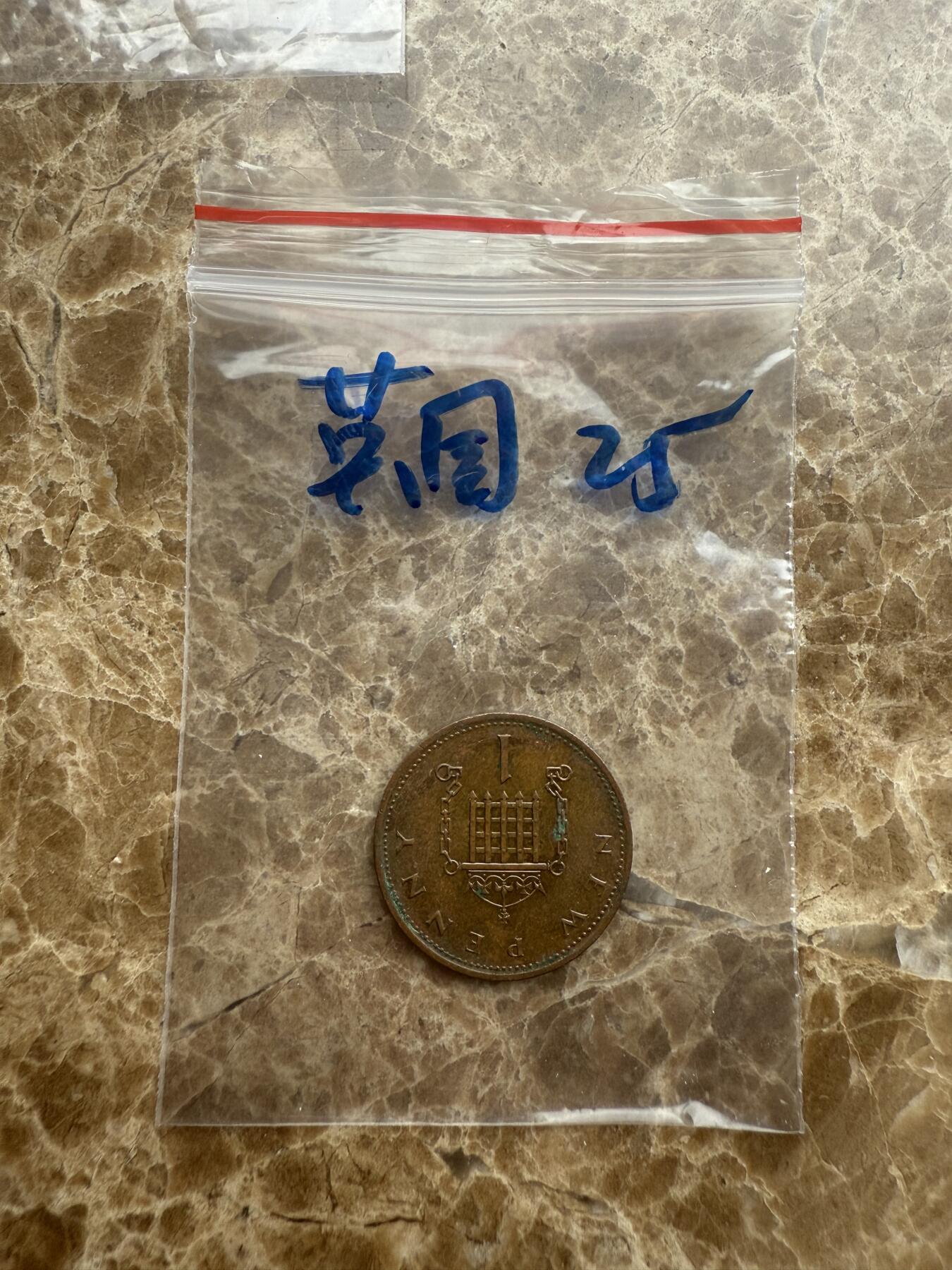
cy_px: 635
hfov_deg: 56.8
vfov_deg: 71.6
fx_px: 880
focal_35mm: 24
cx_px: 476
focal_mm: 2.22
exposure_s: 1/99
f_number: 2.2
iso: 64
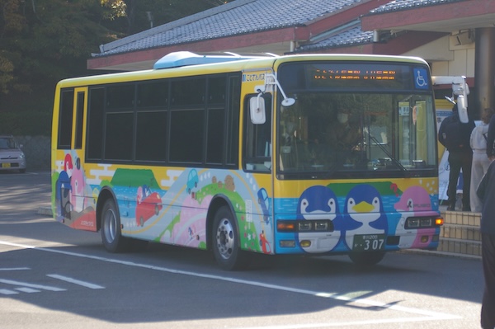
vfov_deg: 12.5
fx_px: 1504
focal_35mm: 110
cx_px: 248
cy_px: 164
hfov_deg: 18.7
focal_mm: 73
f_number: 5.6
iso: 400
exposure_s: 1/750
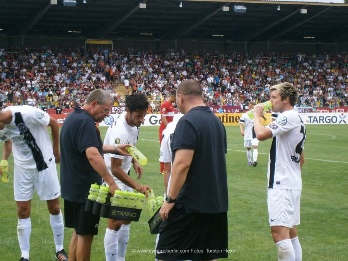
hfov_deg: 19.4
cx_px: 174
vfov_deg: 14.6
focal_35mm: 101
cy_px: 130
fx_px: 1015
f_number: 5.4
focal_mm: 17.8
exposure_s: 1/80
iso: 80
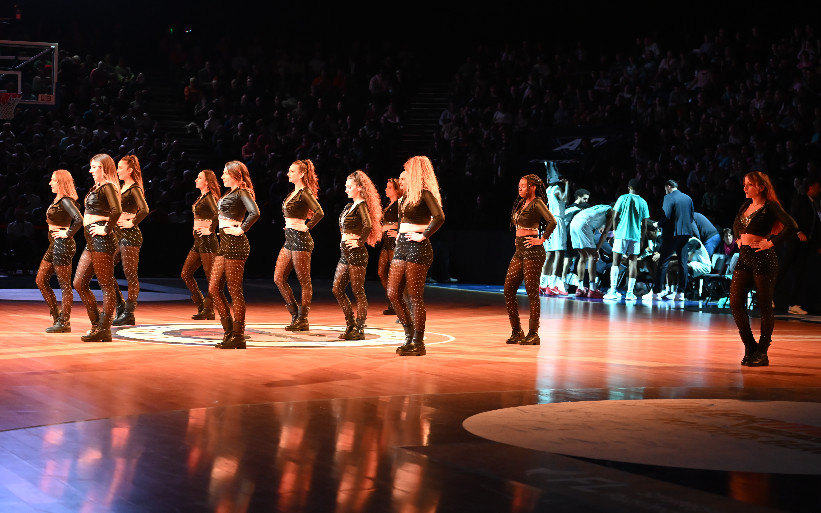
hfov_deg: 26.5
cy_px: 226
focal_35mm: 78
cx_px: 413
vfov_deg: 16.7
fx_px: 1745
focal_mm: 70
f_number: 3.5
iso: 4000
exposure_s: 1/160
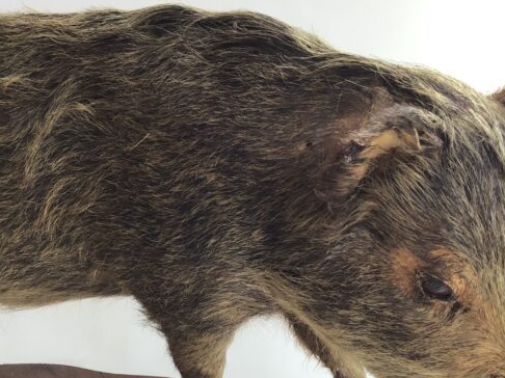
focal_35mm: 49
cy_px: 295
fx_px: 714
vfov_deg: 29.1
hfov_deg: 38.8
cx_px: 215
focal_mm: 3.3
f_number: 2.4
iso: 32
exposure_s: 1/50
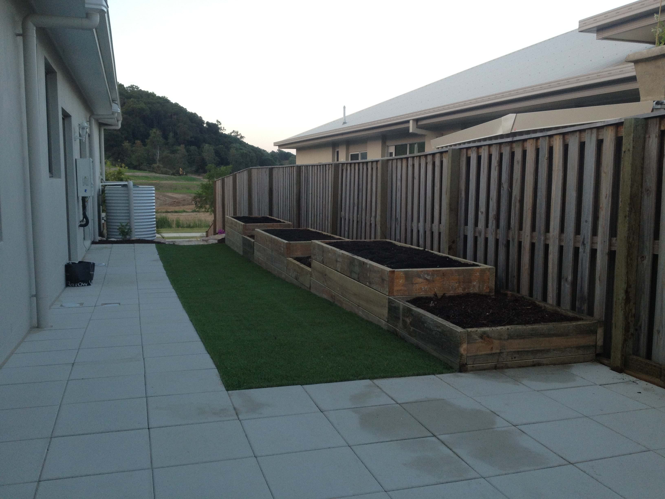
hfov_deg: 52.6
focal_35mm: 35
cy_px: 250
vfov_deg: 40.7
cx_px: 332
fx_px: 672
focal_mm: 4.28
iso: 80
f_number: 2.4
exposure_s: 1/120
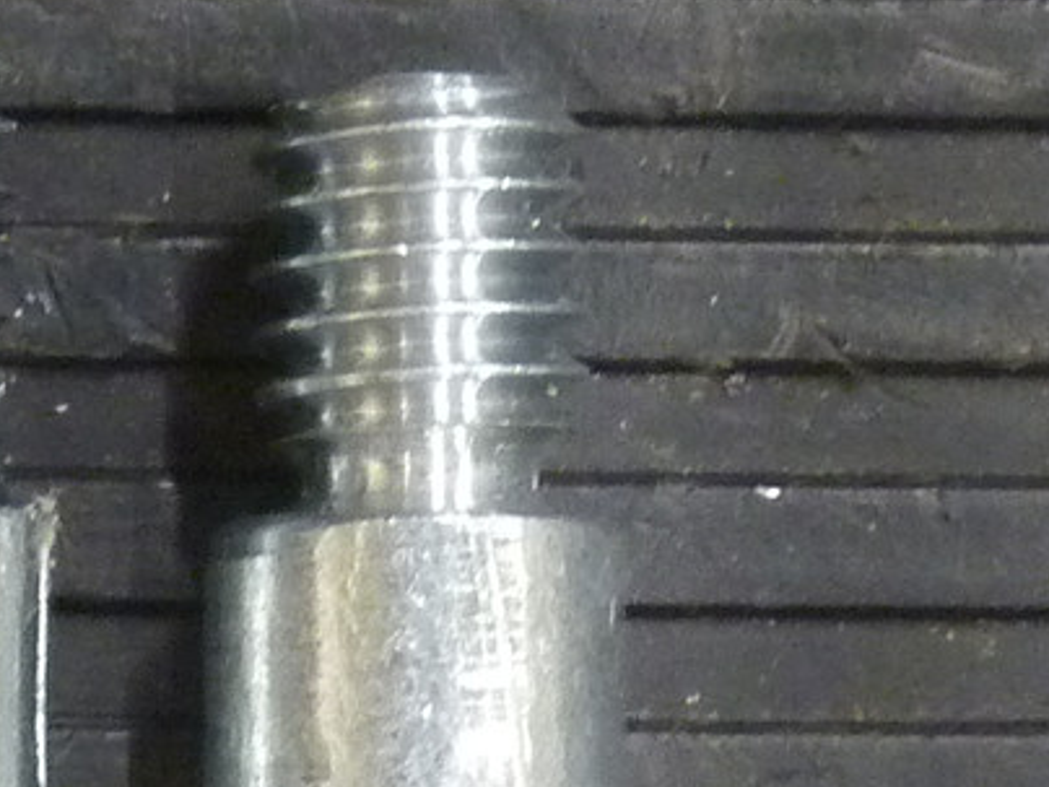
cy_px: 652
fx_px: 8485
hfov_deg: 7.1
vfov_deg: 5.3
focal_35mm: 280
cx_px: 232
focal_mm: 9.7
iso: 400
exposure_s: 1/10
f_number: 3.9
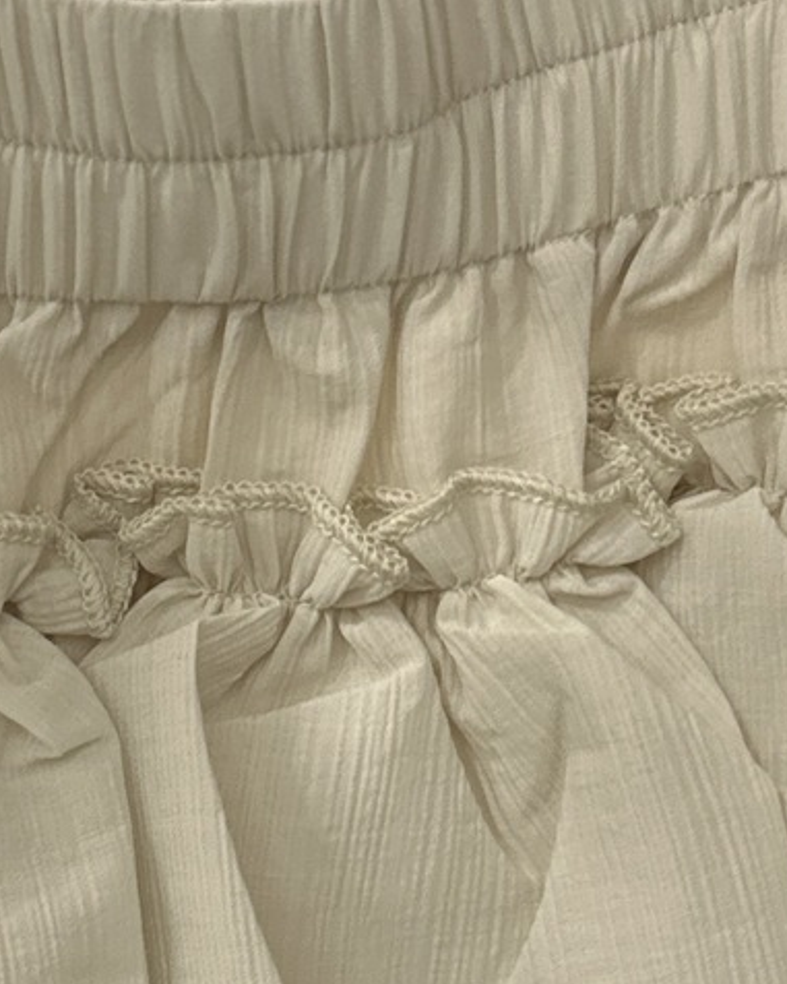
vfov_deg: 16.1
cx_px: 260
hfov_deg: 13.1
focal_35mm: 118
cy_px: 823
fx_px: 3434
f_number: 1.78
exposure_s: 1/60
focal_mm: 6.86
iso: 125
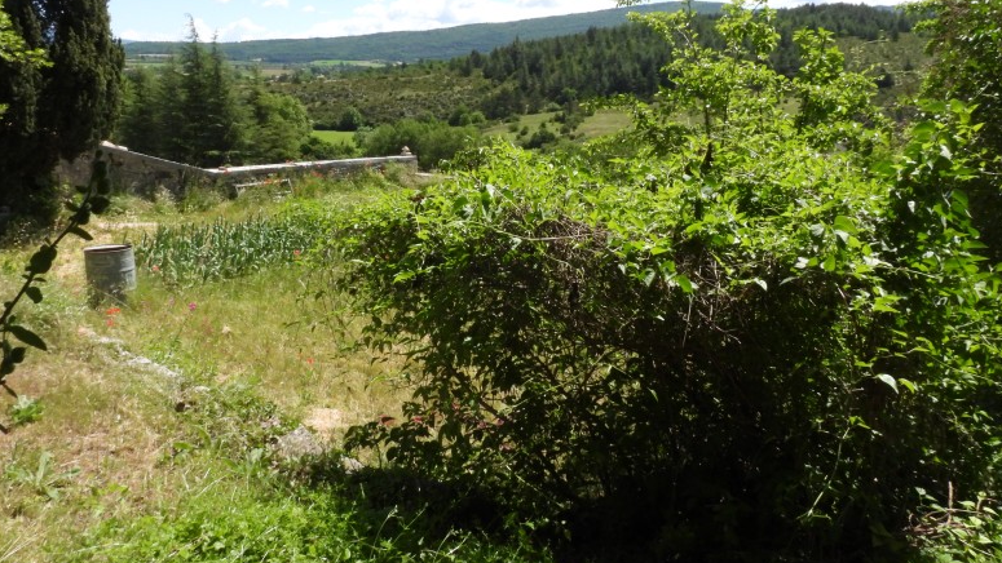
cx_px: 513
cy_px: 223
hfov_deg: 69.8
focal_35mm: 27
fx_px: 717
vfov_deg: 42.7
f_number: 8
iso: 400
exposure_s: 1/640
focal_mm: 4.3
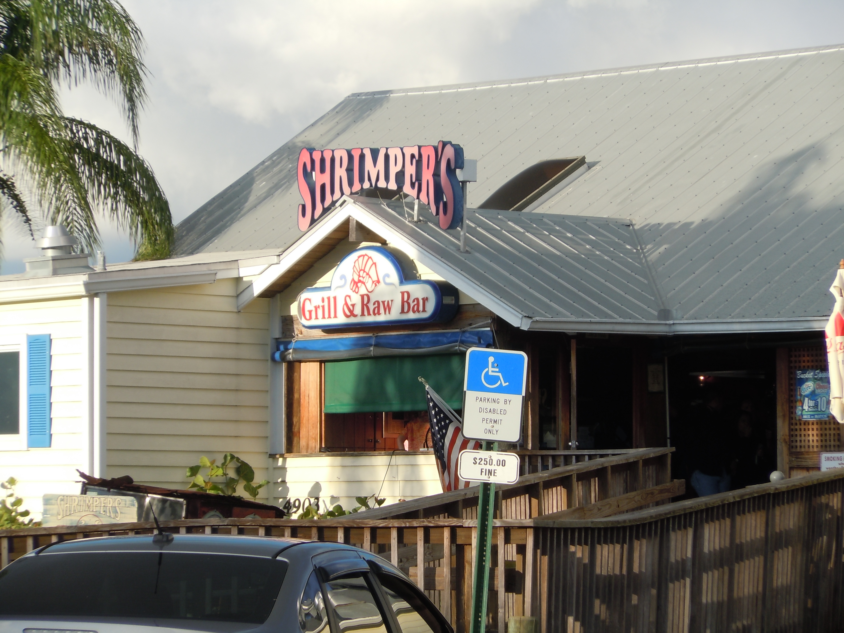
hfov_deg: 11.9
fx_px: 4047
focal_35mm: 166
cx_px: 422
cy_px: 316
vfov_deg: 8.9
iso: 100
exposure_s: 1/200
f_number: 5.5
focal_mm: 29.8
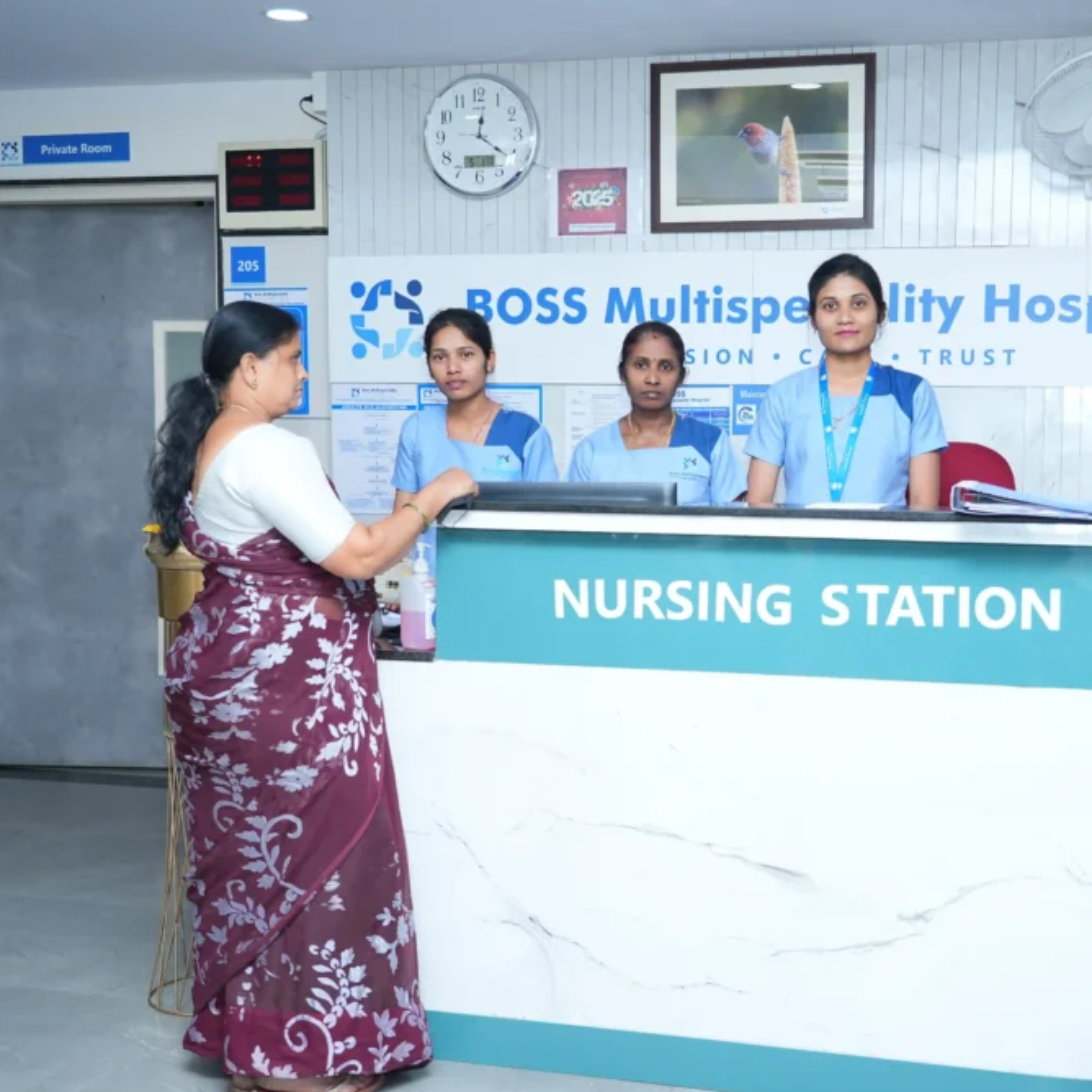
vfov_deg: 39.2
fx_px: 1535
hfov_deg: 38.9
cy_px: 537
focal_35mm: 43
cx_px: 688
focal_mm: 33
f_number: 4
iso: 400
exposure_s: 1/160
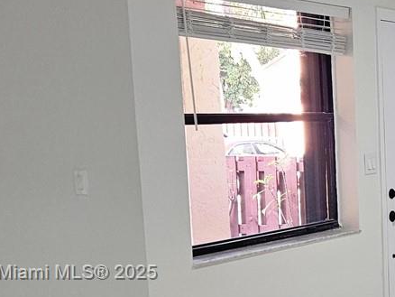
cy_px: 274
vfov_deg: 17.3
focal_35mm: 84
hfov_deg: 20.1
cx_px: 590
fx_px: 959
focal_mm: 5.4
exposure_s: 1/120
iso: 160
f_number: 1.8
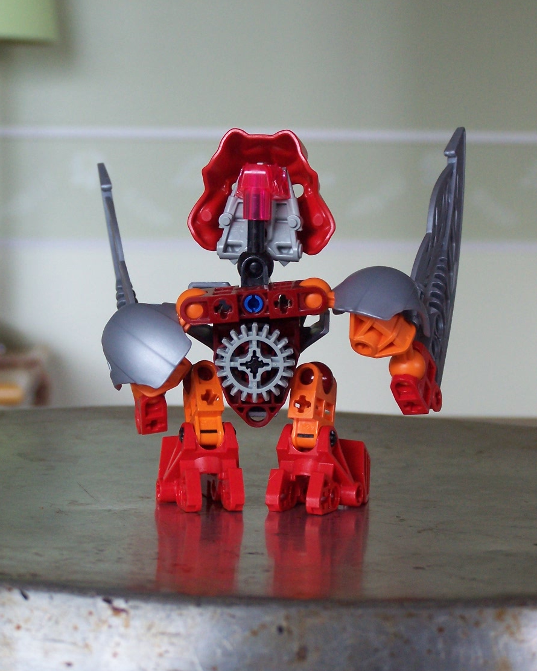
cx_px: 266
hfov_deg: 15.6
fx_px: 1966
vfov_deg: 19.4
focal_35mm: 99
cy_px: 318
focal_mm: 15.6
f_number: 3.2
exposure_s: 1/15
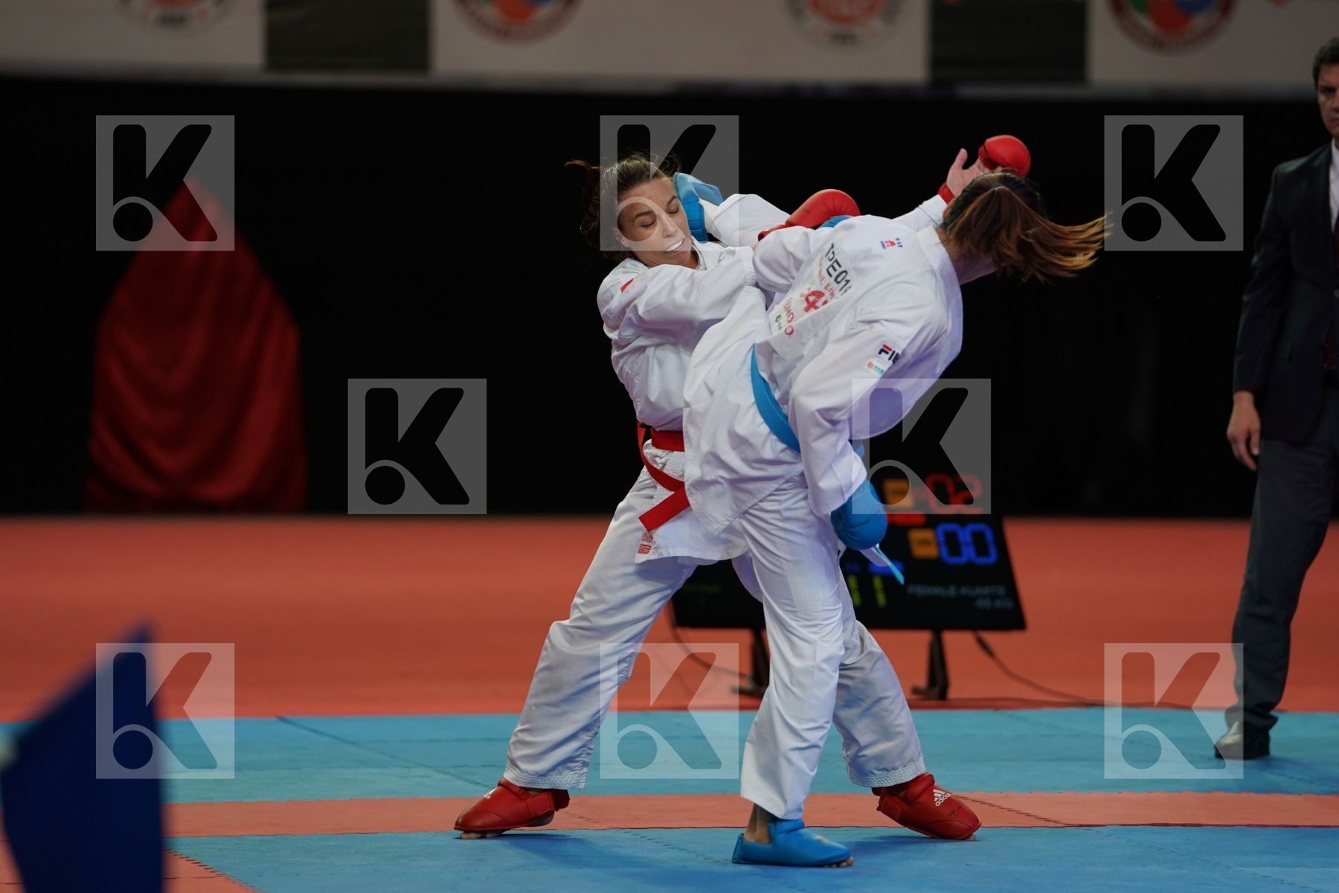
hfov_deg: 11.4
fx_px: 6732
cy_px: 446
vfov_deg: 7.6
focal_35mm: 181
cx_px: 670
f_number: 2.8
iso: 640
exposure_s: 1/1000
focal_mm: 181
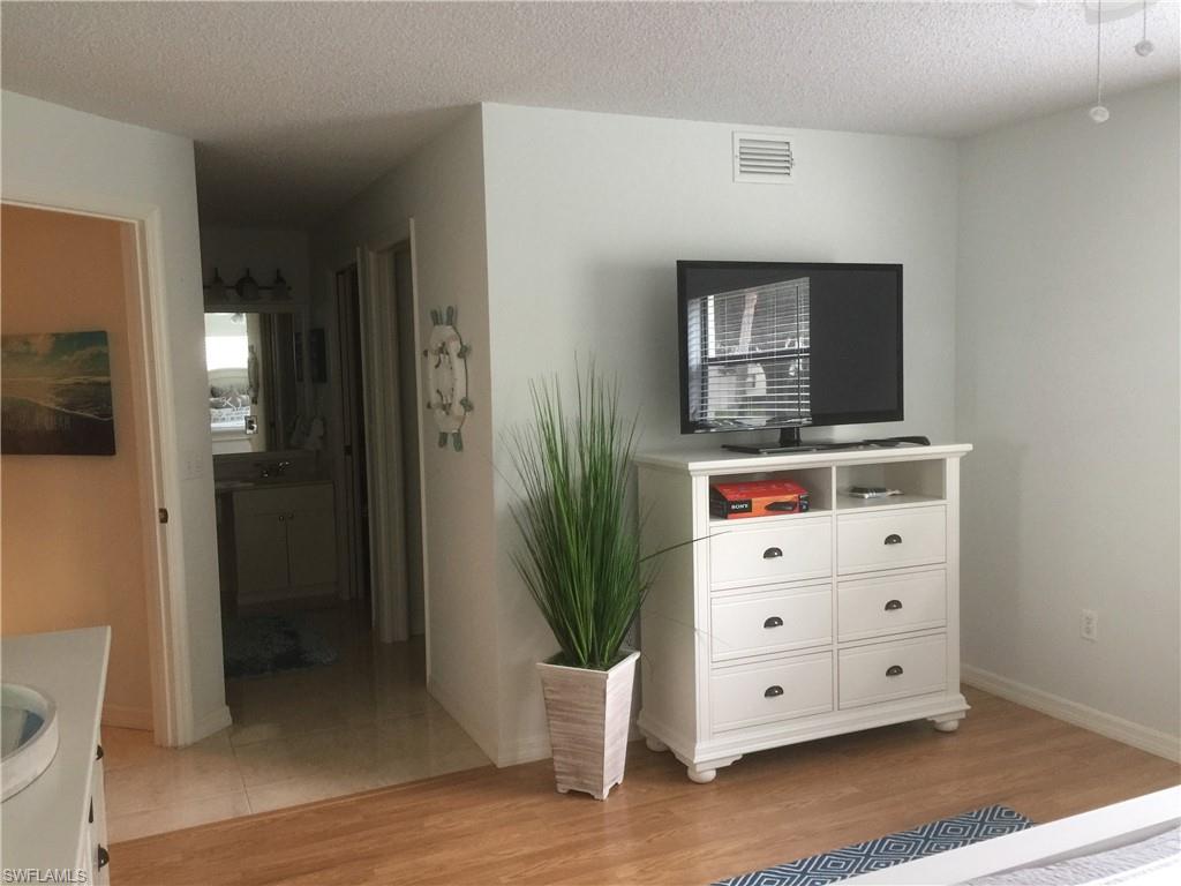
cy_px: 443
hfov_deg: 61.7
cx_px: 590
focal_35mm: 29
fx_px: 989
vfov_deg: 48.2
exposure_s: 1/15
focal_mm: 4.15
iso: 100
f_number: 2.2
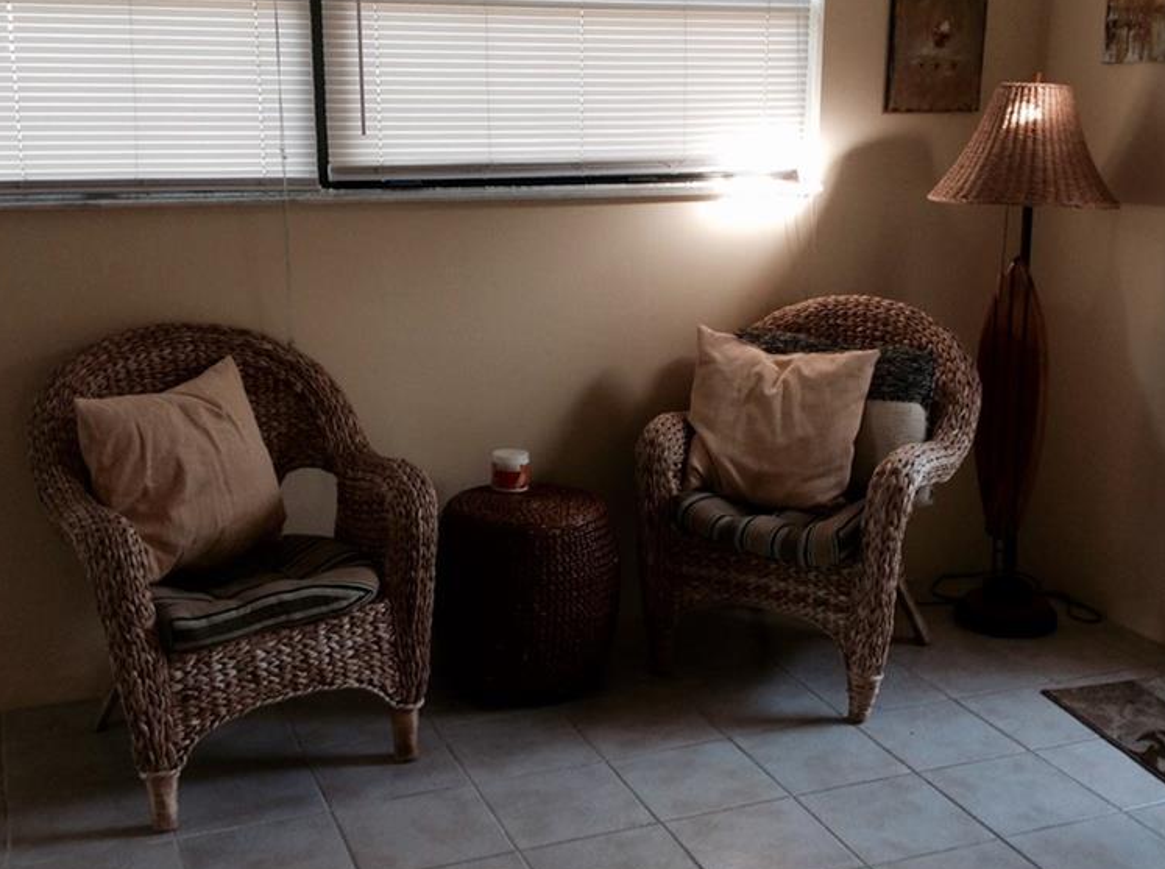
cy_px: 437
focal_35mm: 48
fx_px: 1612
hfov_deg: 39.7
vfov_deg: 30.2
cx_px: 633
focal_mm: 4.28
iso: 64
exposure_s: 1/30
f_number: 2.4
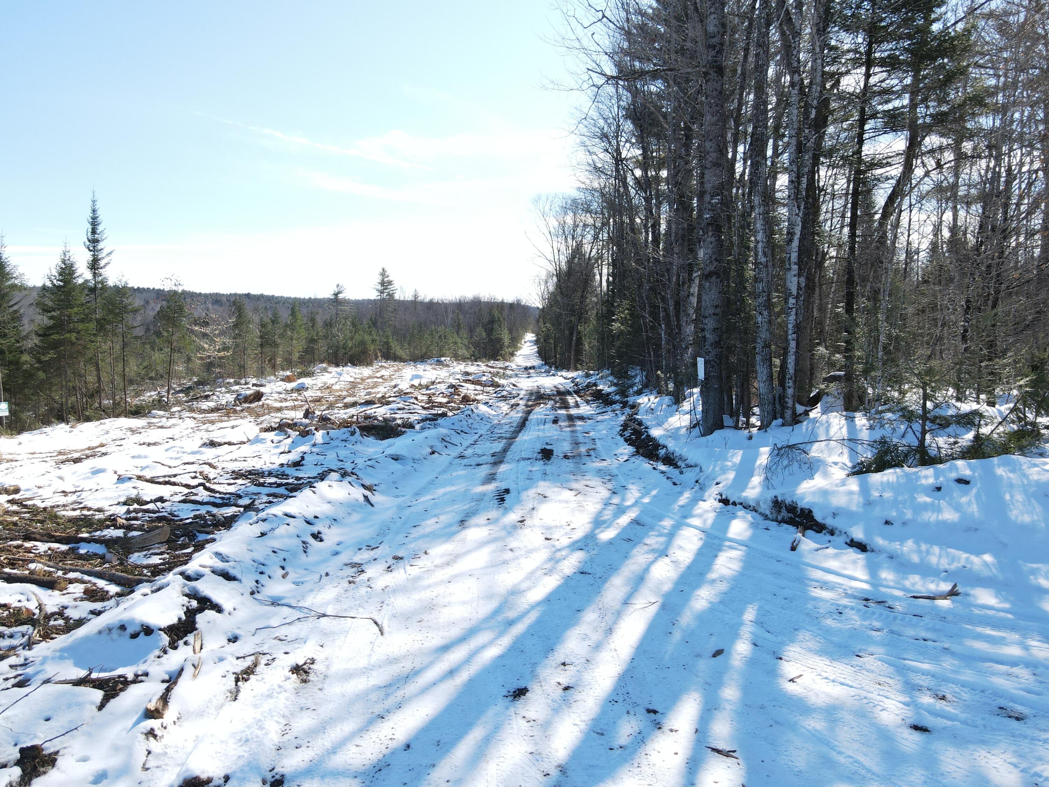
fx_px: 727
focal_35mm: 24
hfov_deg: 71.6
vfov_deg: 56.8
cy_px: 394
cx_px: 524
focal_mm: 4.5
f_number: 2.8
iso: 100
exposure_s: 1/350
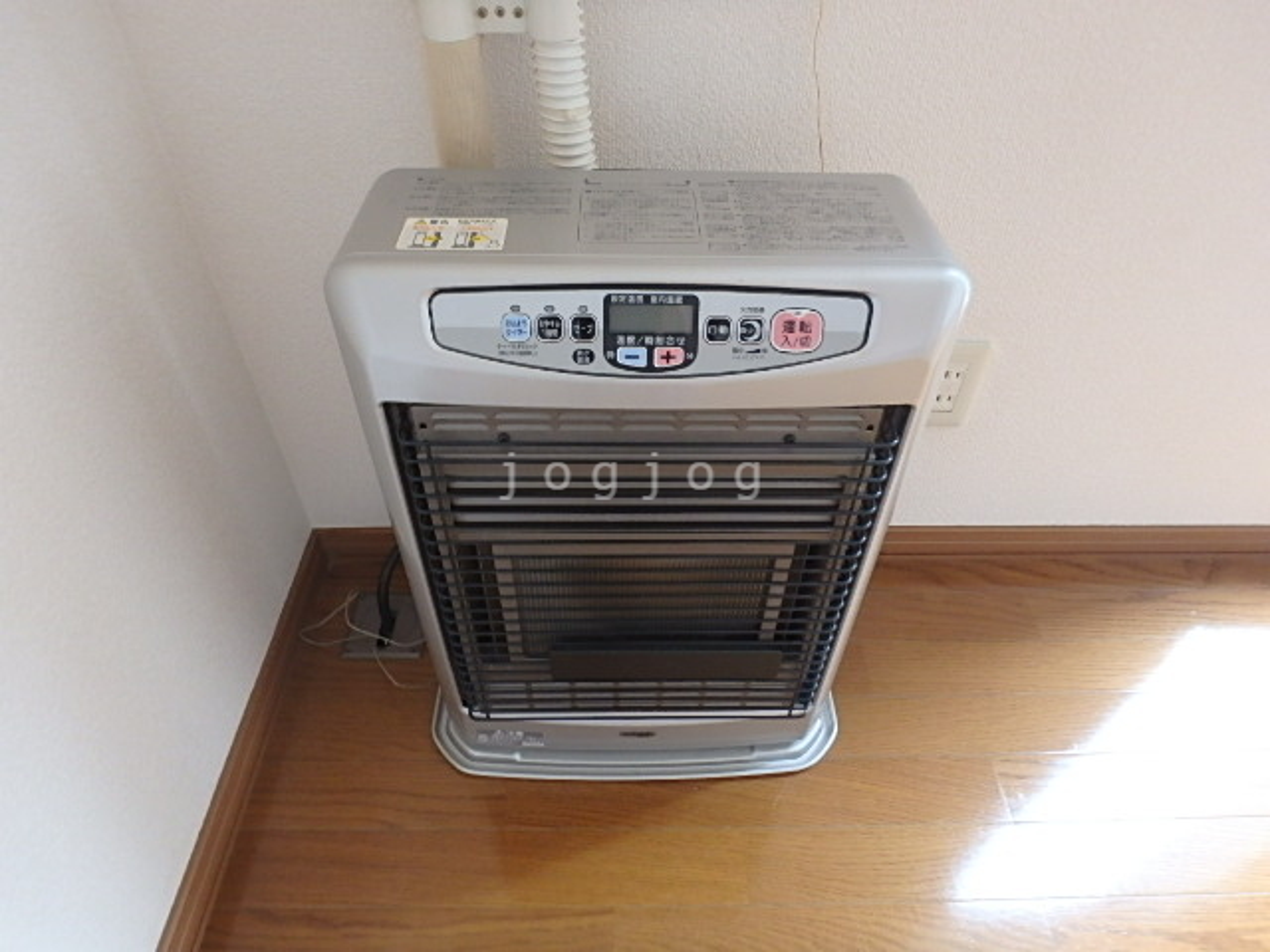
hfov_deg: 79.0
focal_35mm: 21
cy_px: 476
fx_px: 770
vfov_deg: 63.4
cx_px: 635
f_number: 3.5
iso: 400
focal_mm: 3.7
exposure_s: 1/30
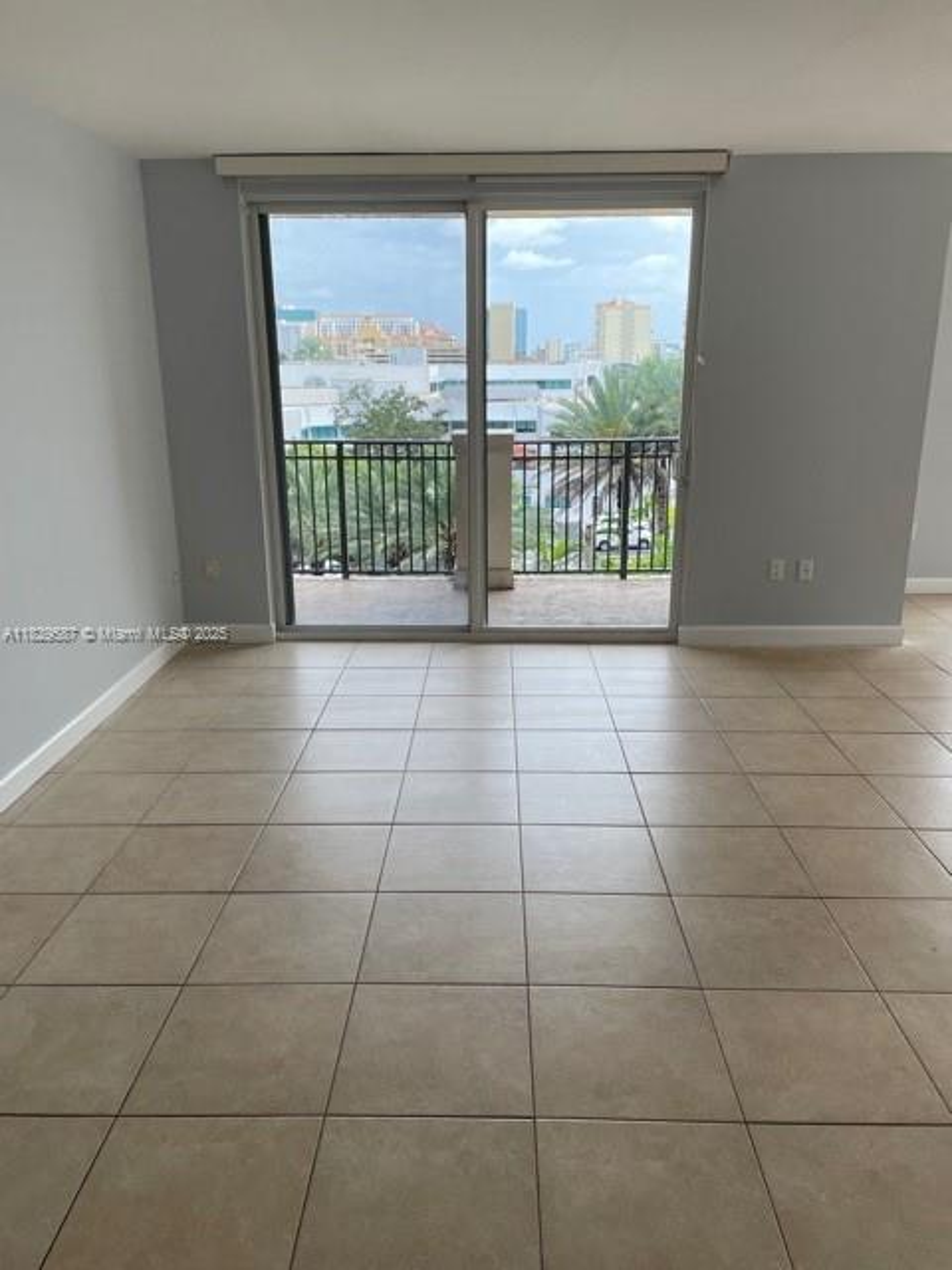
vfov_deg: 67.3
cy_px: 635
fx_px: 953
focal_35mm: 26
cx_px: 476
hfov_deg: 53.1
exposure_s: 1/237
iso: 32
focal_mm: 4.2
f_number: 1.6
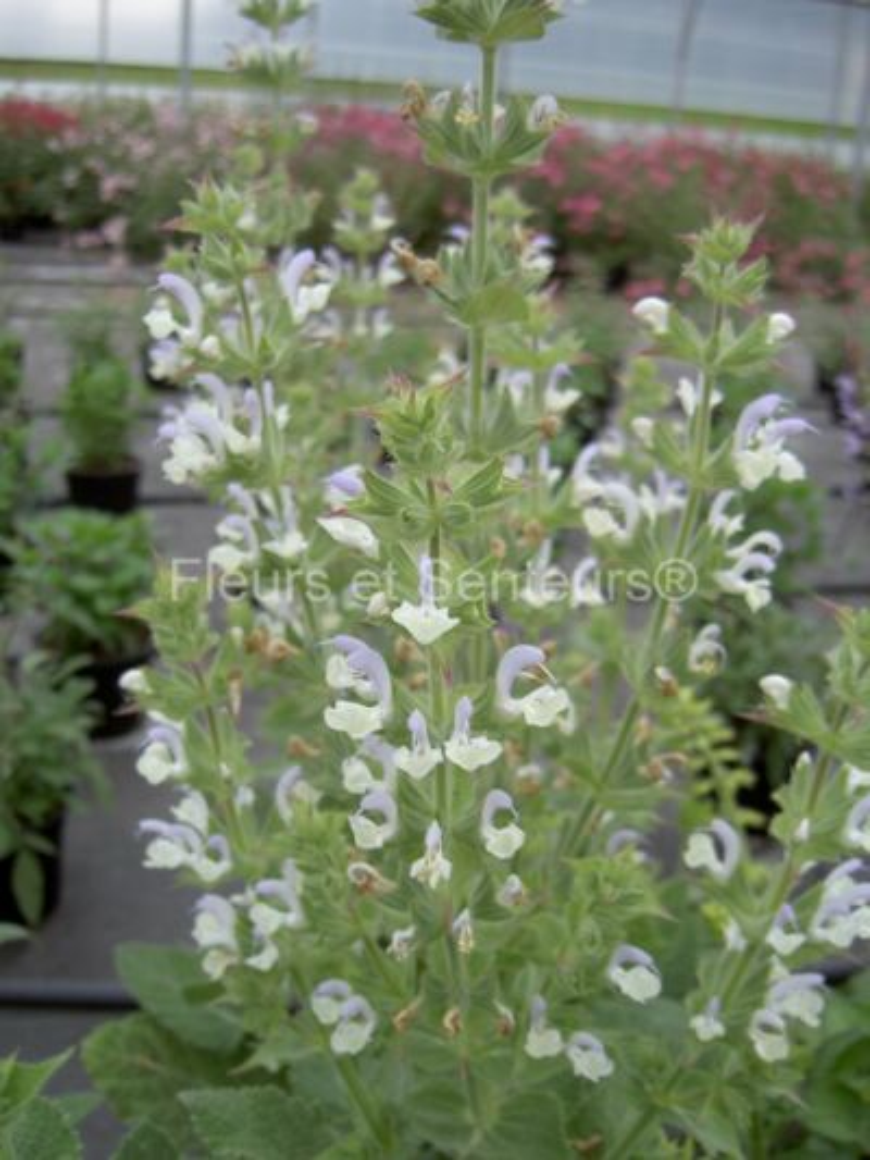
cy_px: 580
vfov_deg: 47.9
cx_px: 435
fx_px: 1306
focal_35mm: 39
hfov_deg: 36.8
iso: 100
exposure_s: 1/40.8
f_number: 2.8
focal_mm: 8
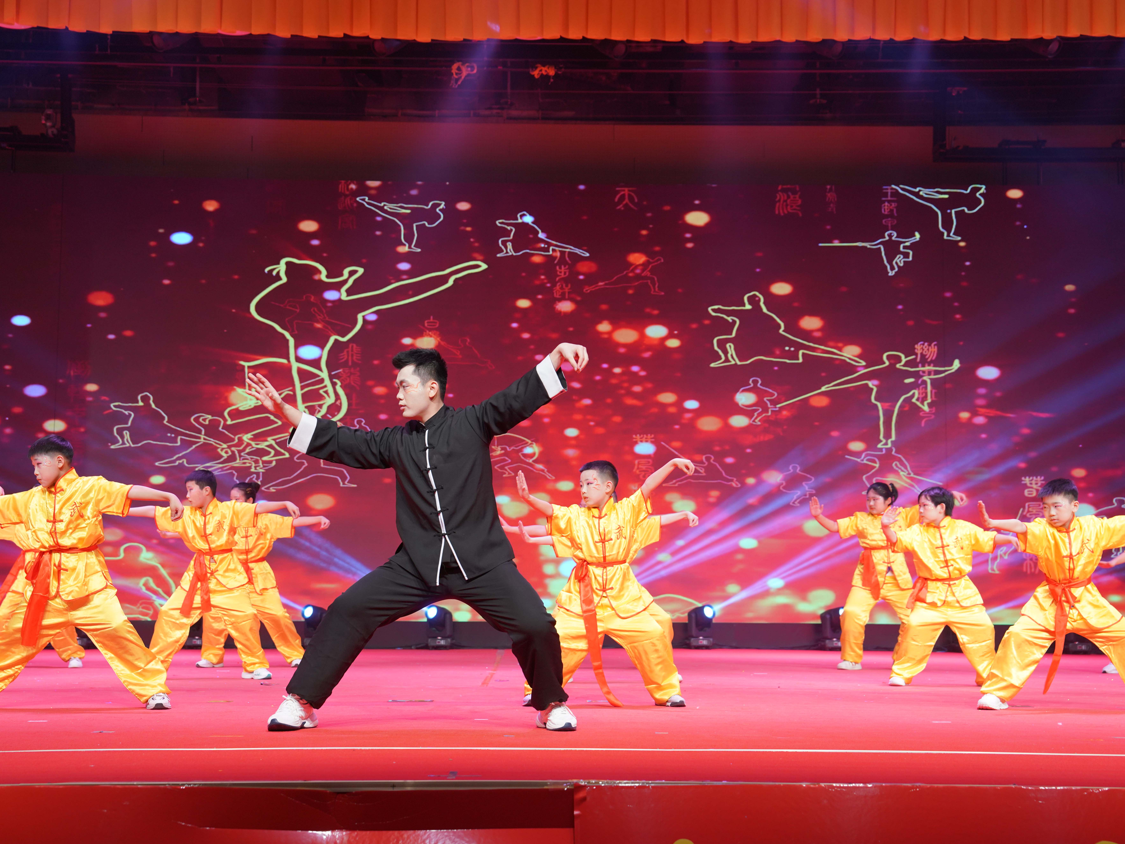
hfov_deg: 37.5
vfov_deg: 28.6
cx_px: 563
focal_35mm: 51
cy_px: 421
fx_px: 1657
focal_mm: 47
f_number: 4
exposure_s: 1/160
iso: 1250
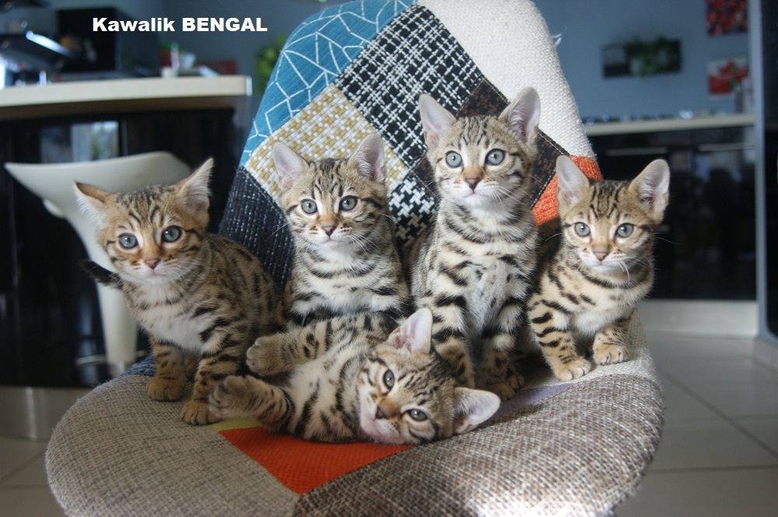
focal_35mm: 42
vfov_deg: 31.8
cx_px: 389
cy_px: 258
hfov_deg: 46.4
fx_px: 907
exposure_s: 1/40
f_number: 3.5
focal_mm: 28
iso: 400
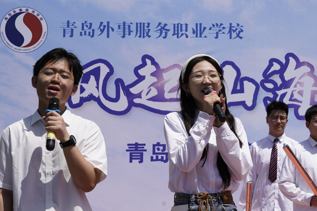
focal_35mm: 102
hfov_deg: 19.9
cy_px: 132
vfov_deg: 13.4
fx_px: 898
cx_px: 242
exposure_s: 1/320
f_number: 10
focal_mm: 64
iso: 100
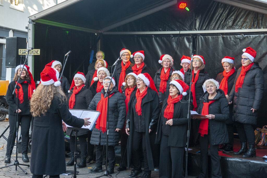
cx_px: 134
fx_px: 430
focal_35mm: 58
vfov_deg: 23.3
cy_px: 89
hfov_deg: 34.5
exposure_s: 1/160
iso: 640
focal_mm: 58
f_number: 6.3
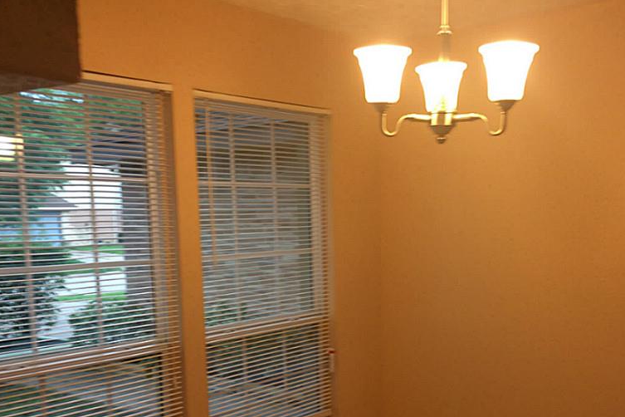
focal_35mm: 41
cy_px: 317
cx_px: 354
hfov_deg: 47.3
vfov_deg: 32.0
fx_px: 712
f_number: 2.2
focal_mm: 4.15
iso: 64
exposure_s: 1/30
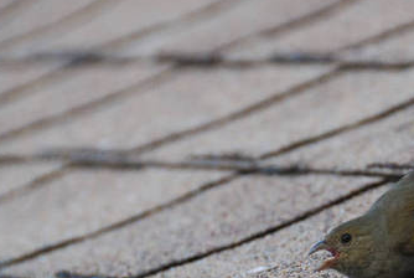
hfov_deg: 3.3
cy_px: 253
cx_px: 317
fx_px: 7235
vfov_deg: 2.2
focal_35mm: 628
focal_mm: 200
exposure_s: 1/400
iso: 640
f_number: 5.6
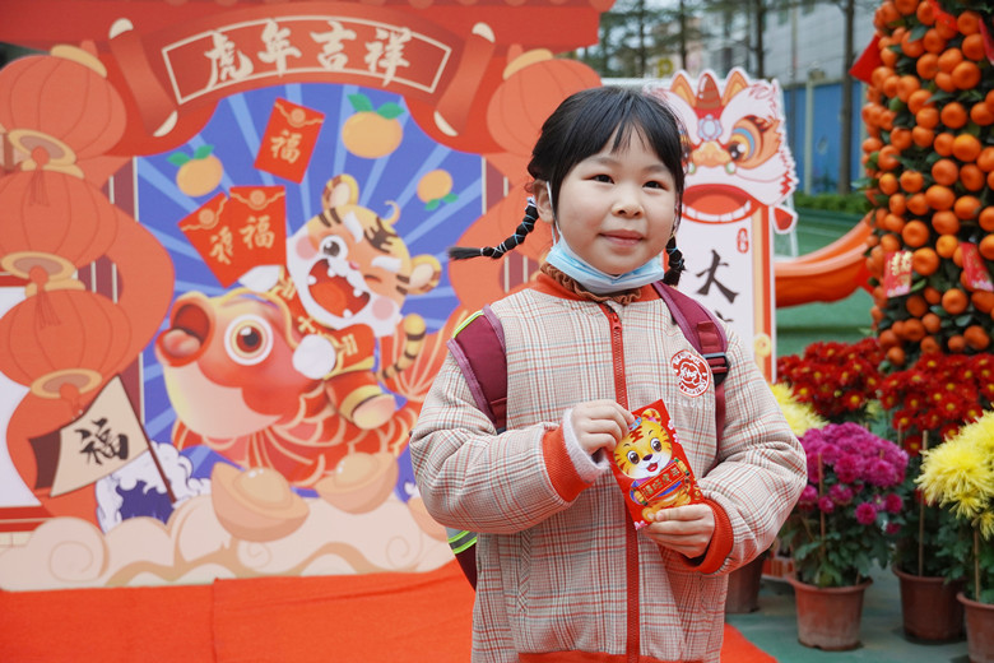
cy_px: 332
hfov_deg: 34.2
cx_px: 497
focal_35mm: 58
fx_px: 1615
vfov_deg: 23.2
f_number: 4.5
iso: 800
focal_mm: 39
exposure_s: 1/160
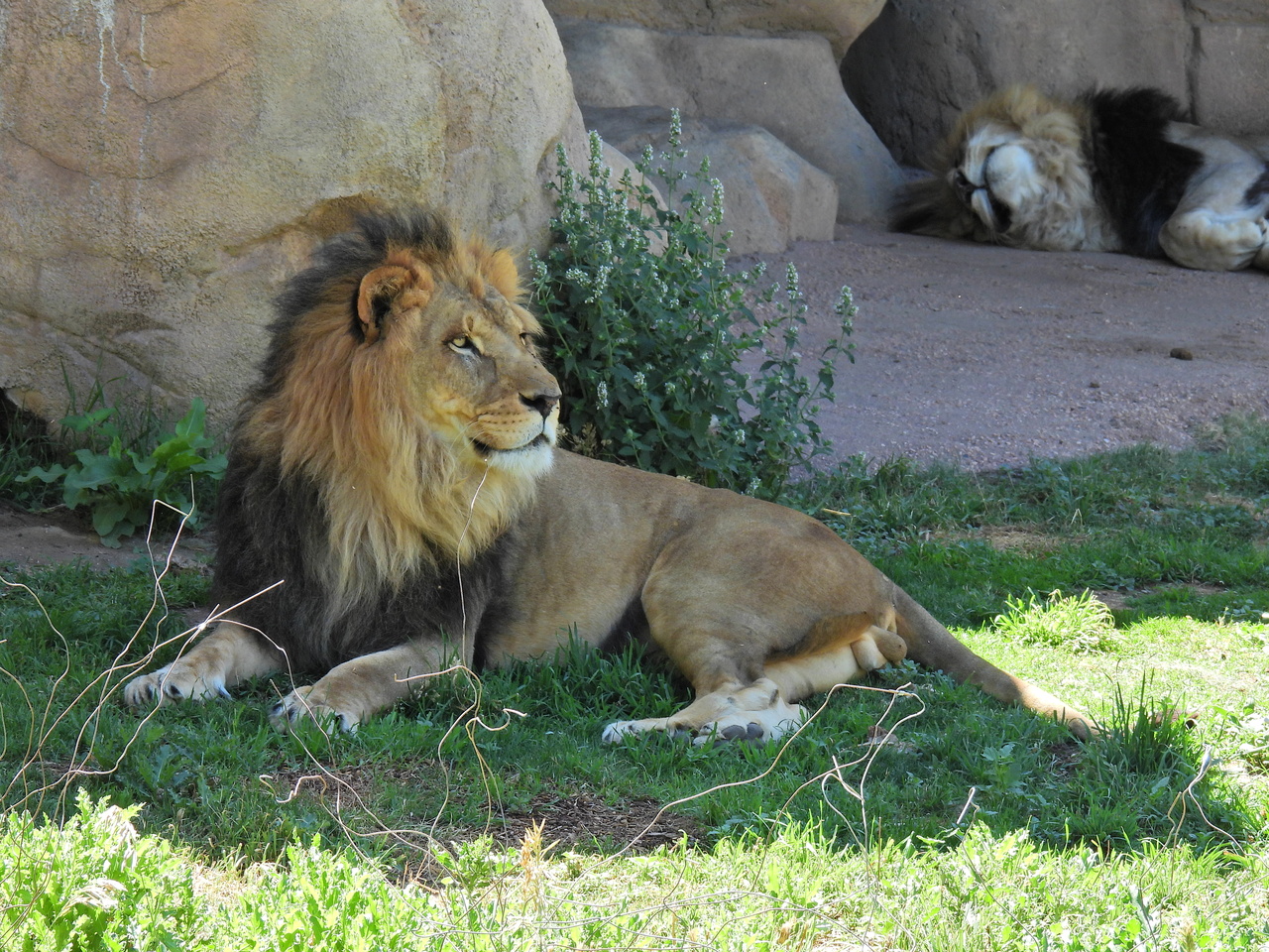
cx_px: 634
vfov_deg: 5.0
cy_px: 476
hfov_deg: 6.6
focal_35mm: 300
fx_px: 10998
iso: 100
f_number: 5
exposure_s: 1/125
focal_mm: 53.5
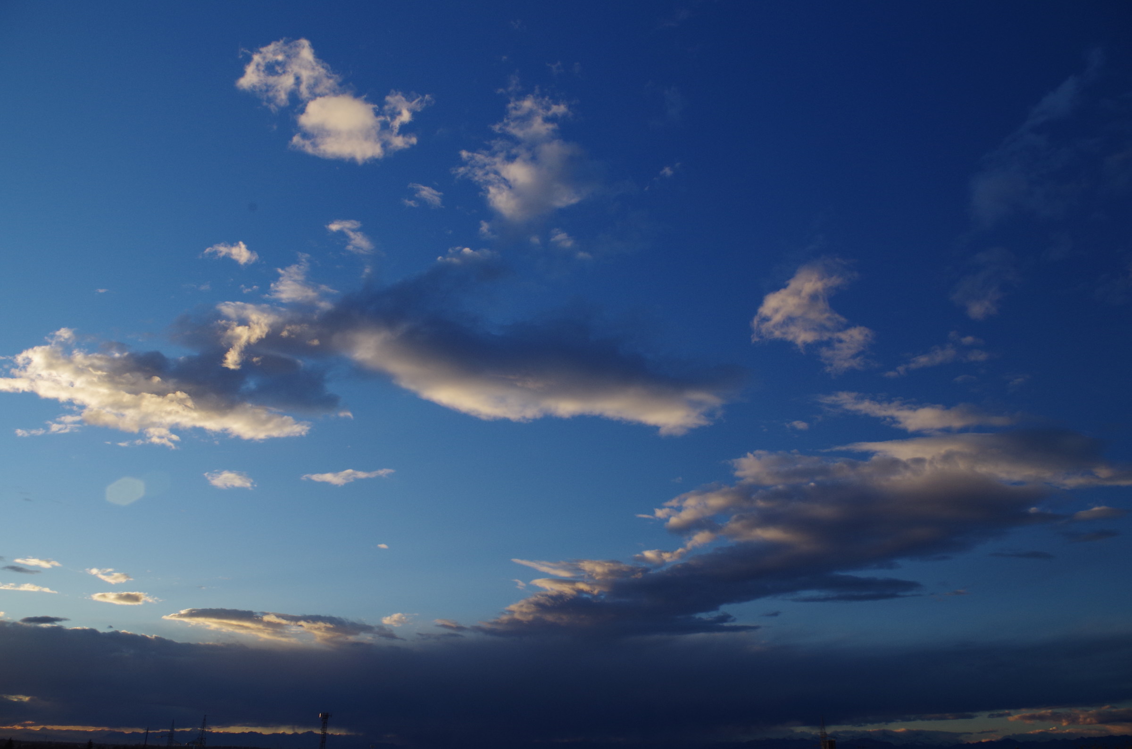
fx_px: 941
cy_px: 374
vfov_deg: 43.4
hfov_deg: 62.0
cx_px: 566
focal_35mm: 30
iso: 200
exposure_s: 1/50
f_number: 11
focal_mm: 20
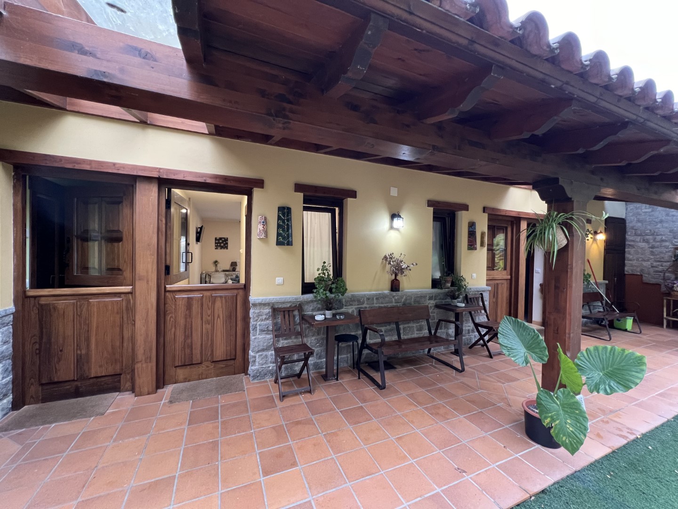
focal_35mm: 13
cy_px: 254
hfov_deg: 106.2
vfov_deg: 89.9
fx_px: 255
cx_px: 339
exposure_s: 1/60
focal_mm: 1.57
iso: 320
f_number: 1.8
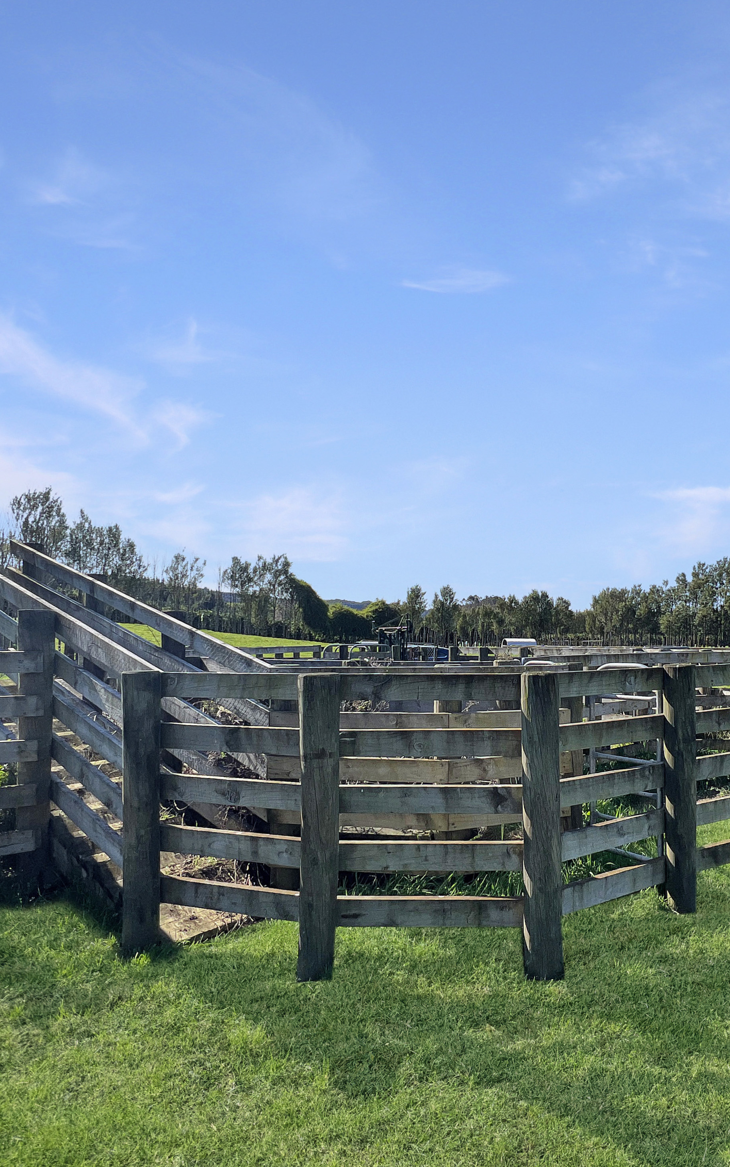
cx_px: 510
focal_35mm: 19
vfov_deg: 88.0
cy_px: 569
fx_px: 605
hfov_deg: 60.1
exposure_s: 1/2273
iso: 32
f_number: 1.8
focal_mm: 1.57
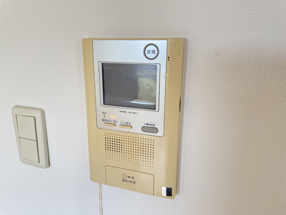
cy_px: 108
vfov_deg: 53.1
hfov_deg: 67.3
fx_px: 215
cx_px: 143
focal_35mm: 26
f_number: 1.6
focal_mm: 4.2
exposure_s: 1/121
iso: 64
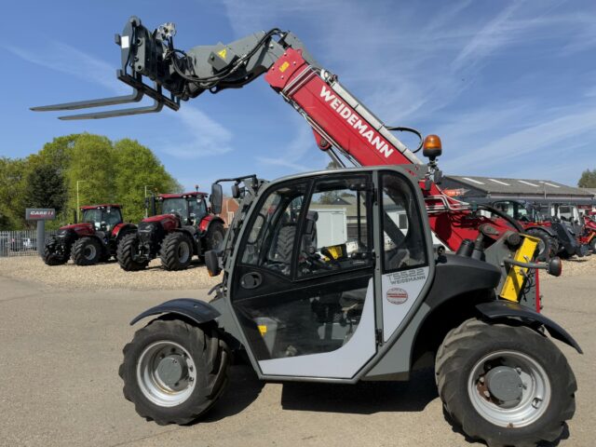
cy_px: 224
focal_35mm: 24
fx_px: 413
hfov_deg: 71.6
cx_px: 298
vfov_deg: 56.8
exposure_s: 1/4405
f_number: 1.78
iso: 80
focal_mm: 6.76
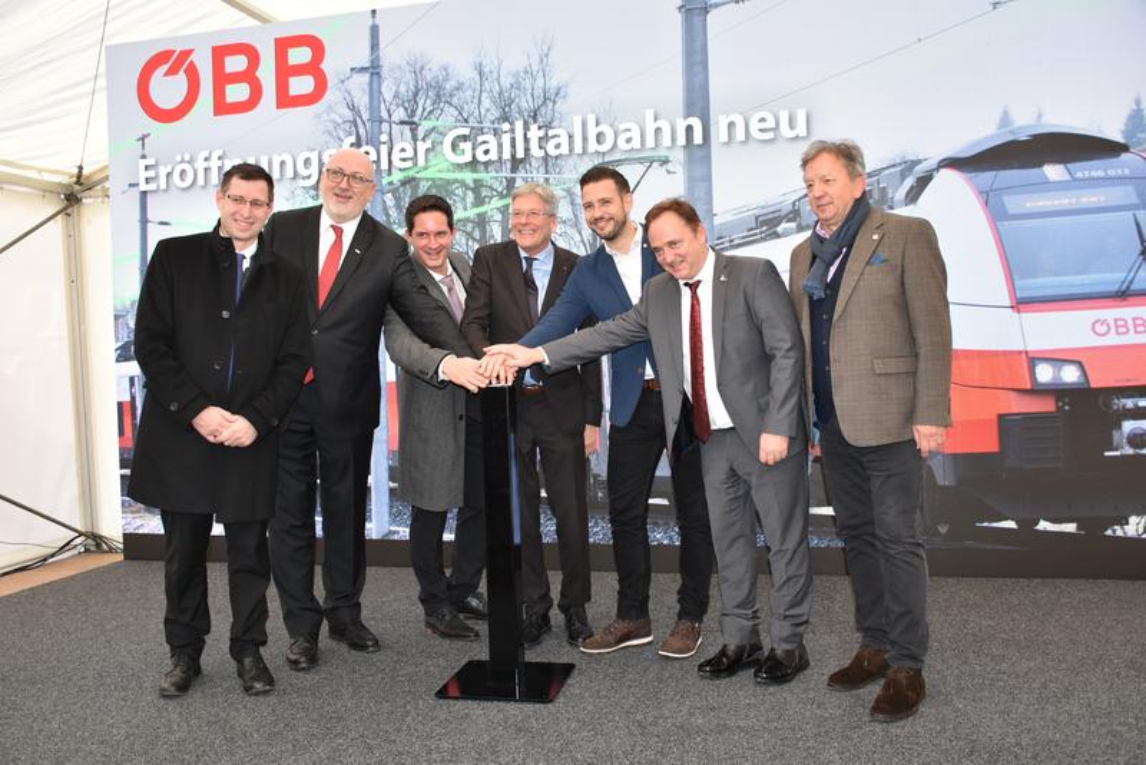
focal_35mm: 33
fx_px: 1051
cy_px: 382
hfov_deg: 57.2
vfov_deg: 40.0
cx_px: 573
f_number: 3.5
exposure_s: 1/125
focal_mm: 22
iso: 400
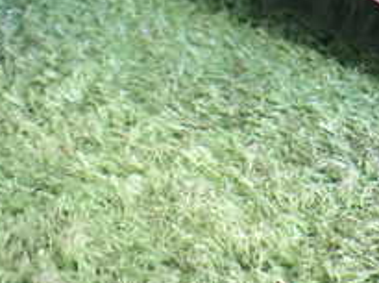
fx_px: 962
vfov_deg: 15.9
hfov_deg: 20.3
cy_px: -87
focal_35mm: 88
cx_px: 497
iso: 800
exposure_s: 1/30
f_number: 2.3
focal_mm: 5.4
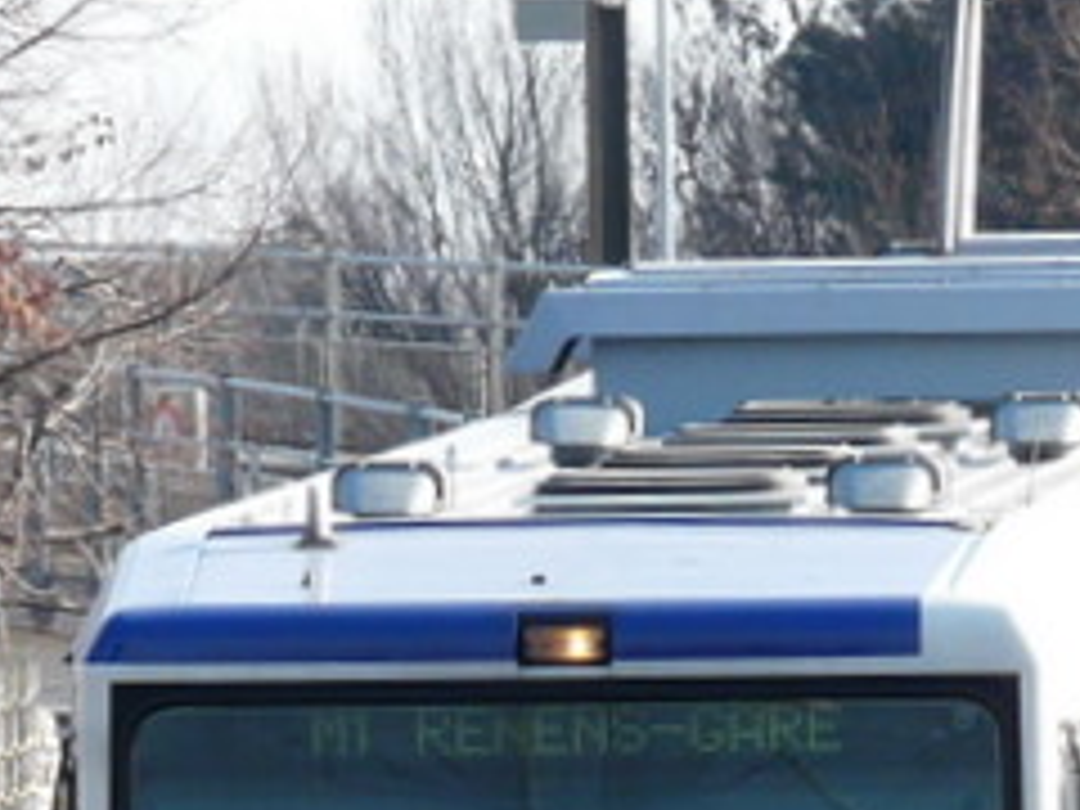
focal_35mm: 1182
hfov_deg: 1.7
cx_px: 464
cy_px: 936
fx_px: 36878
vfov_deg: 1.3
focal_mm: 46.7
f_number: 5
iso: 100
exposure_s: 1/200
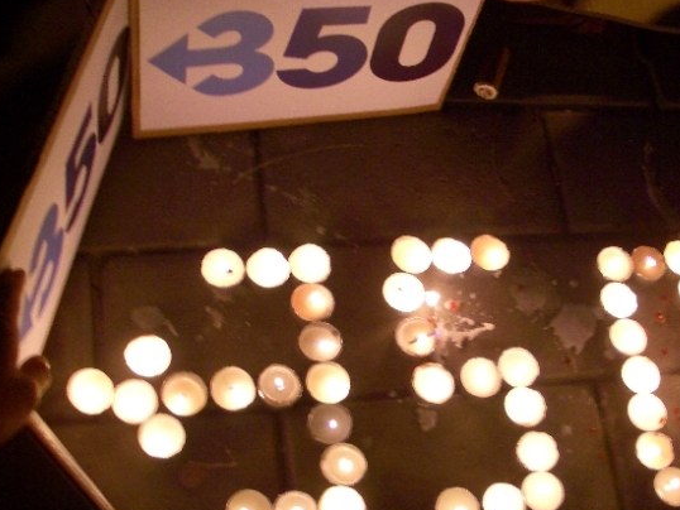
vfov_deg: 28.5
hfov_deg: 36.9
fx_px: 1002
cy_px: 324
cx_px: 477
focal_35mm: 51
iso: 100
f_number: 2.6
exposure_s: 1/8
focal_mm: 5.8
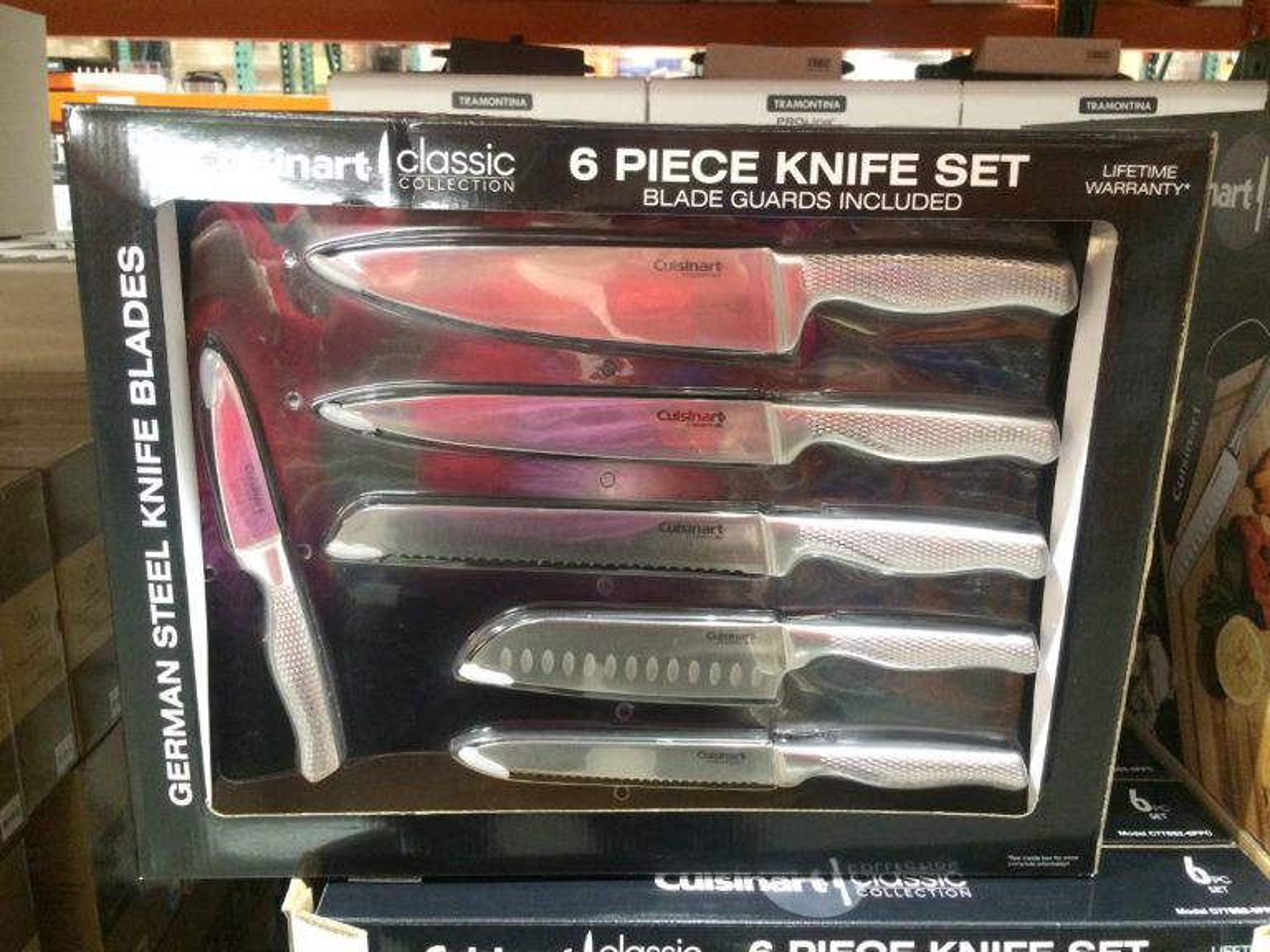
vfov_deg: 48.2
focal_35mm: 29
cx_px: 635
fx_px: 1064
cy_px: 476
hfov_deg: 61.7
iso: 250
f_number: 2.2
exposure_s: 1/33
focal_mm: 4.15
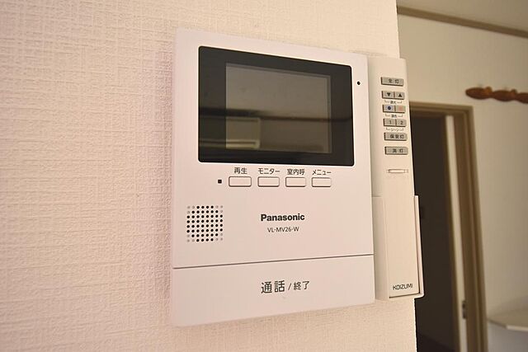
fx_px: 308
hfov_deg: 81.2
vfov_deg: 59.5
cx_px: 264
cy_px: 176
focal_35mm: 21
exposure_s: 1/100
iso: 400
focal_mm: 14
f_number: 5.6
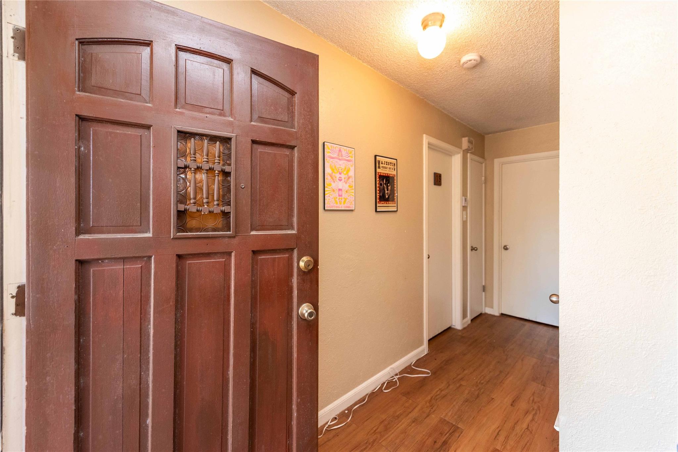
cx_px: 339
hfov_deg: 104.2
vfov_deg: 81.2
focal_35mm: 14
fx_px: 264
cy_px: 226
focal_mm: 14
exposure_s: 1/60
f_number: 2.8
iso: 1250
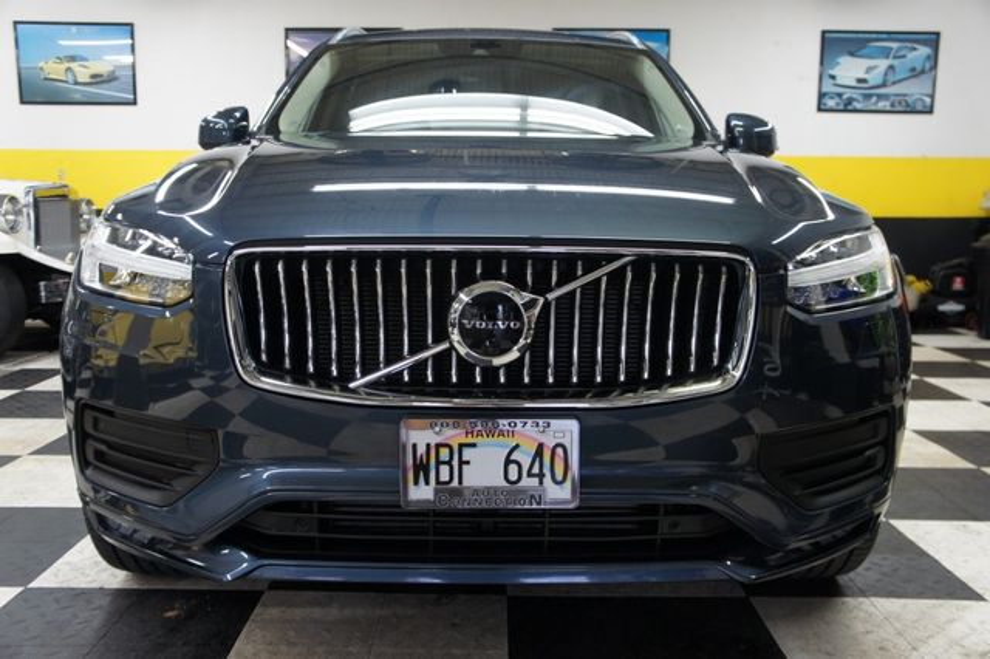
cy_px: 330
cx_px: 495
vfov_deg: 39.9
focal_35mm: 33
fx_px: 907
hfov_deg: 57.2
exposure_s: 1/40
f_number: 4
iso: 500
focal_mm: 22
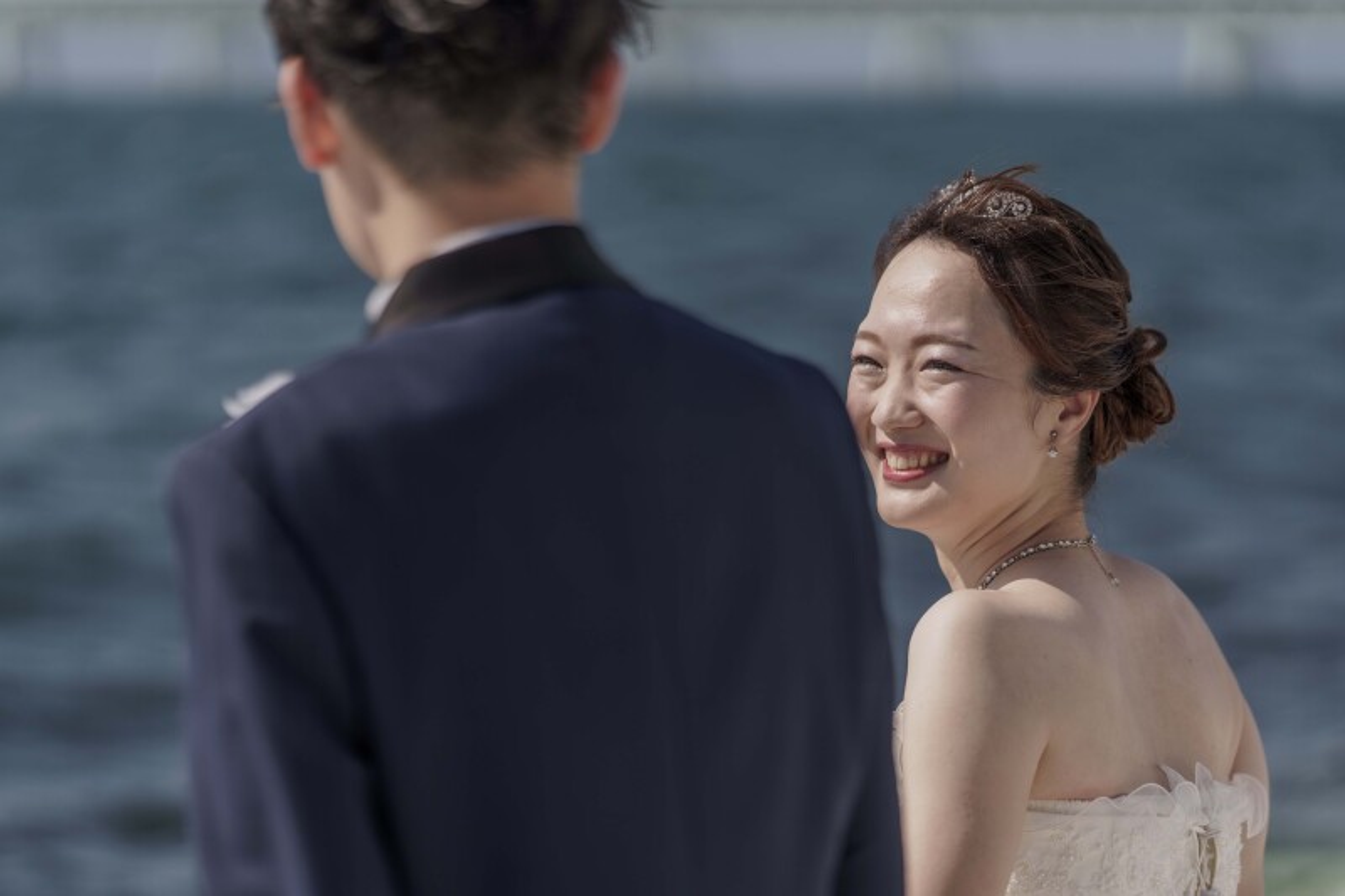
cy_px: 448
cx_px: 672
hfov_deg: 15.2
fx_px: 5042
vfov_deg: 10.2
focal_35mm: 135
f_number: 1.8
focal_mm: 135
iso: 100
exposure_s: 1/8000
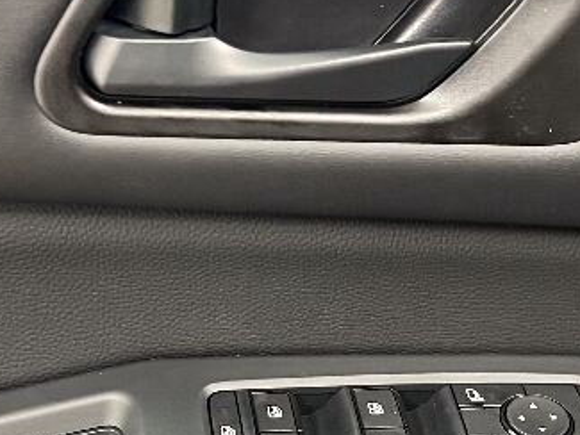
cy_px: 360
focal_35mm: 82
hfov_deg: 23.8
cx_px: 259
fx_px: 1374
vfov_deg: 17.8
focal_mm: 5.7
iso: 500
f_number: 1.5
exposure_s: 1/40
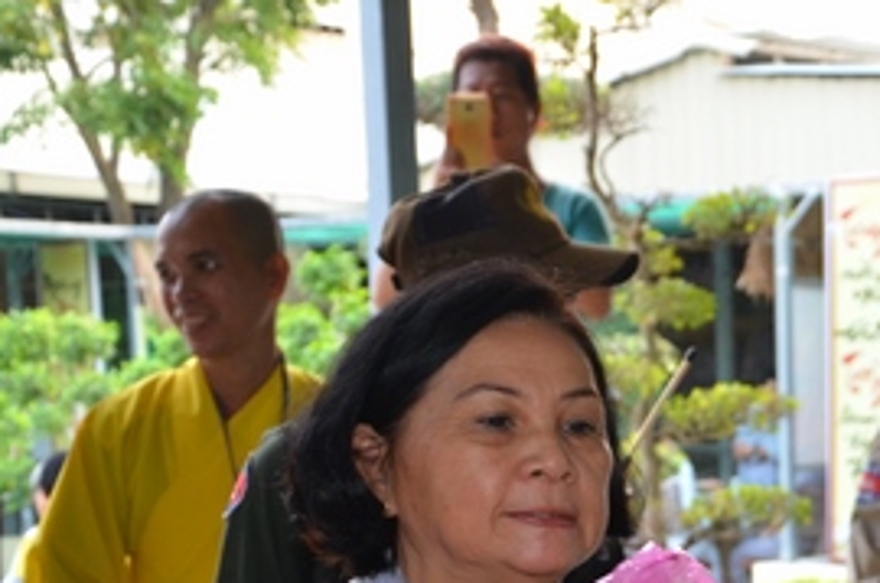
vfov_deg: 14.1
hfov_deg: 20.8
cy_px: 673
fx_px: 2294
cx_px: 939
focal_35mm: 94
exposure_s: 1/60
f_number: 4.5
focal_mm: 26
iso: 640
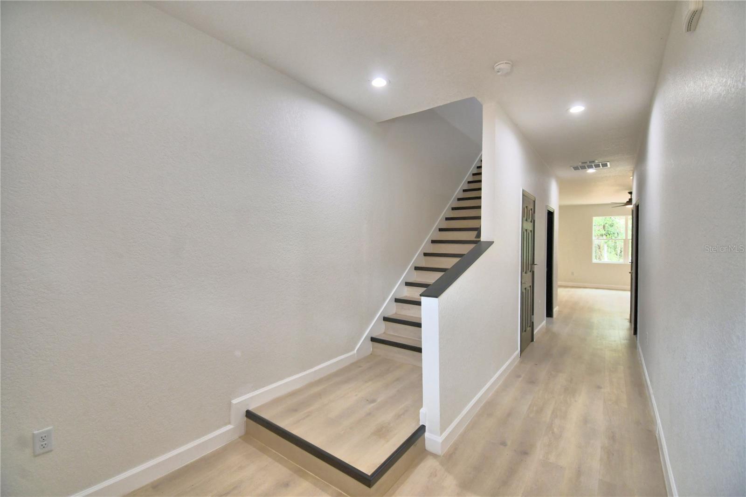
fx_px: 311
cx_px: 373
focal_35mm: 15
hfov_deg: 100.4
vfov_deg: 77.3
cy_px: 248
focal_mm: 10
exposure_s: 1/100
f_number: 4.5
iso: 400
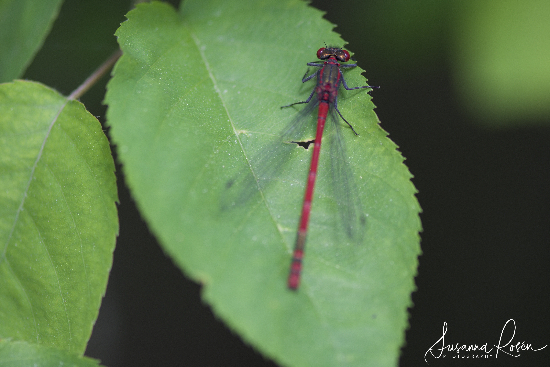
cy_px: 184
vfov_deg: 8.7
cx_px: 275
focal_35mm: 158
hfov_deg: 13.0
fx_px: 2406
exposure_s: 1/200
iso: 100
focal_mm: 105
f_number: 3.5
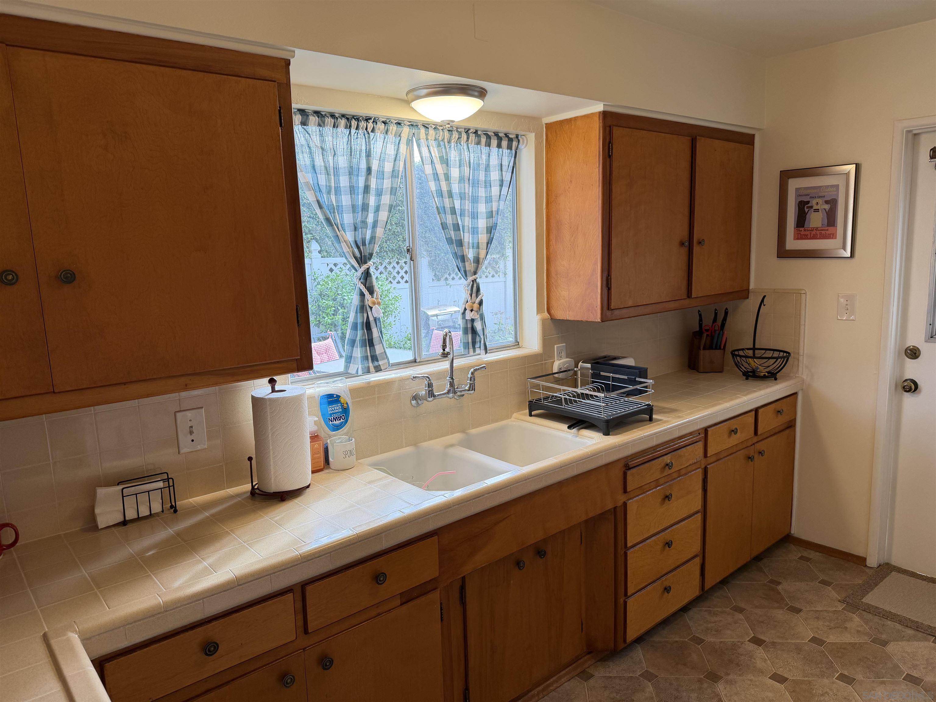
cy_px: 351
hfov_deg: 71.6
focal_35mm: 24
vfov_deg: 56.8
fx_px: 649
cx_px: 468
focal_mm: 6.76
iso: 100
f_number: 1.78
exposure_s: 1/122
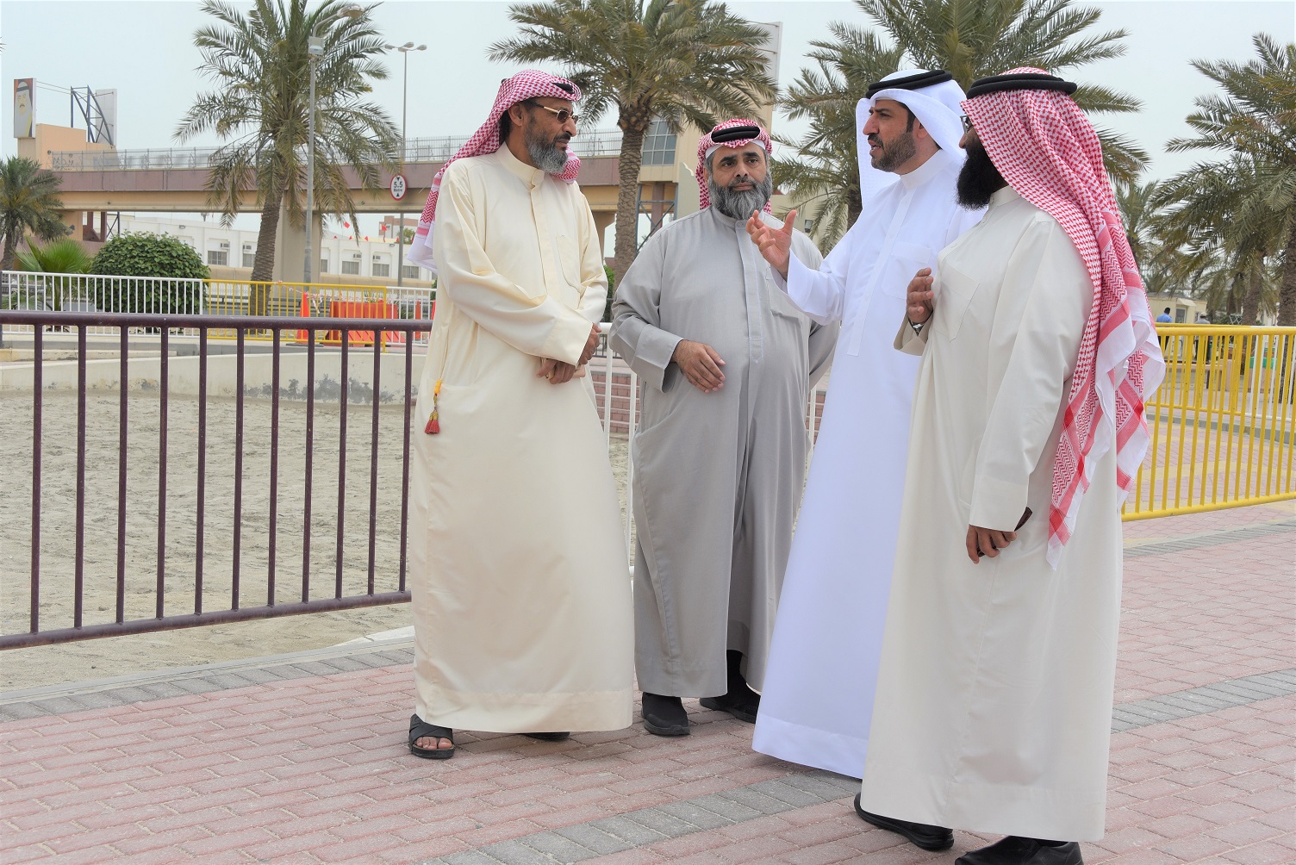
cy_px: 432
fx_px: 1621
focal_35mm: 45
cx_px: 648
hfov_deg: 43.6
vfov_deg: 29.9
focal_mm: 45
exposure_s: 1/400
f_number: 10
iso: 200
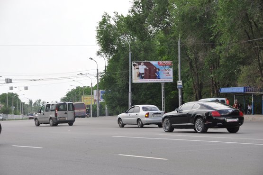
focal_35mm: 105
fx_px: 766
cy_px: 88
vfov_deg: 13.0
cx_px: 132
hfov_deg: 19.5
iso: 200
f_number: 8
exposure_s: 1/250
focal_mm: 70
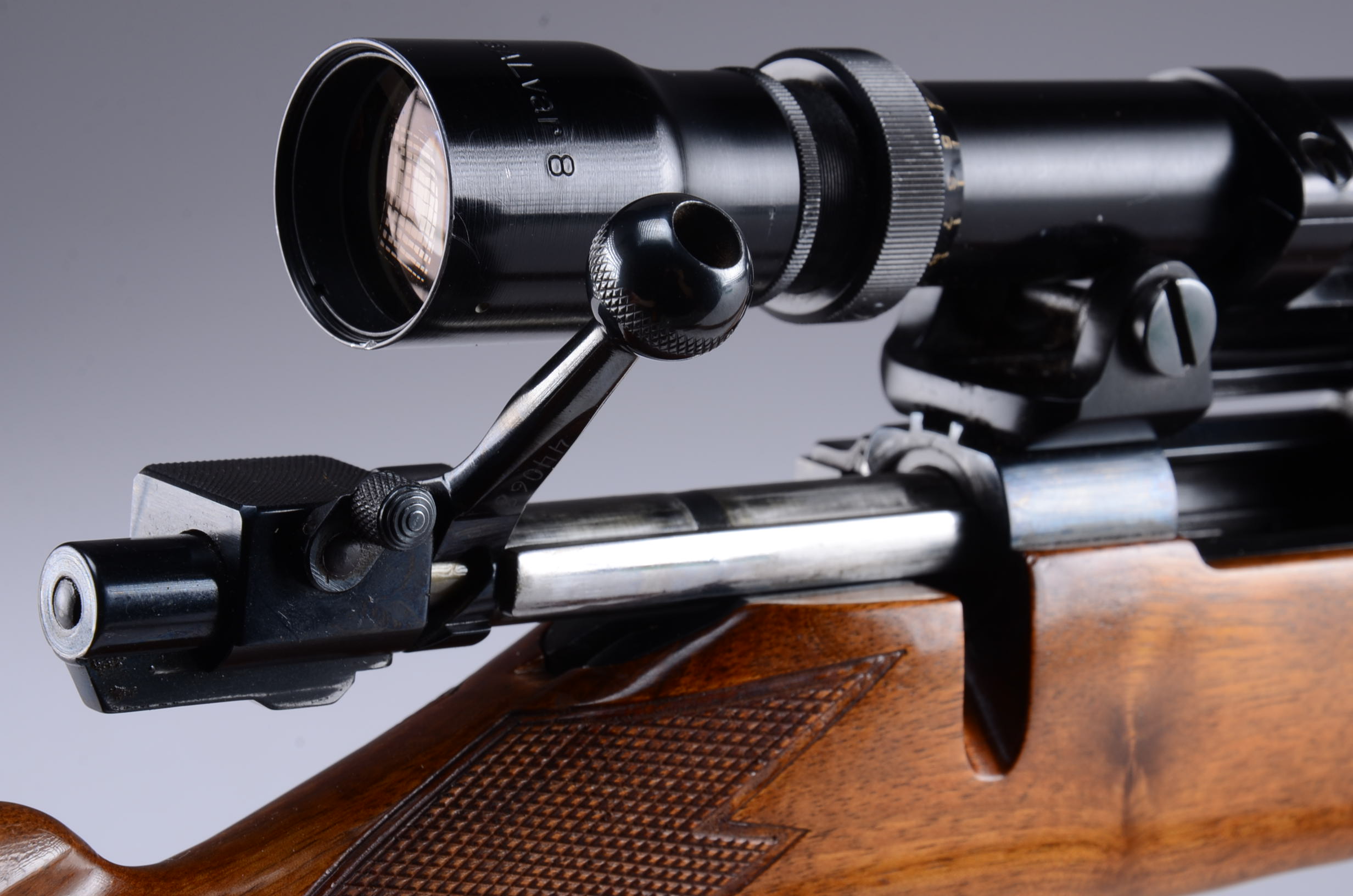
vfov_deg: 10.7
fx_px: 4782
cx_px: 676
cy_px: 448
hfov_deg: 16.1
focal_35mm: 128
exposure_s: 1/100
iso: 160
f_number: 14
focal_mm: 85
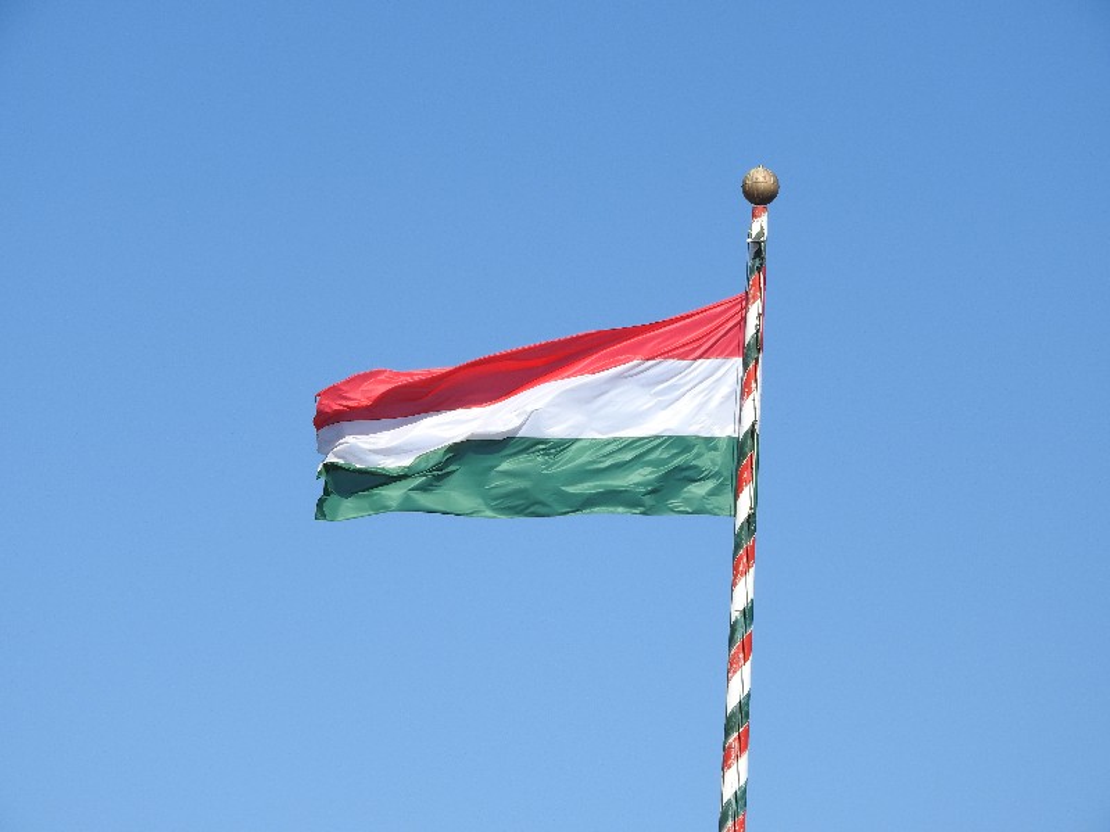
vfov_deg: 5.9
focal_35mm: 250
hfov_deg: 7.9
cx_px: 555
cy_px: 416
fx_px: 8017
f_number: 5.5
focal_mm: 44.8
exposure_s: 1/640
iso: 100
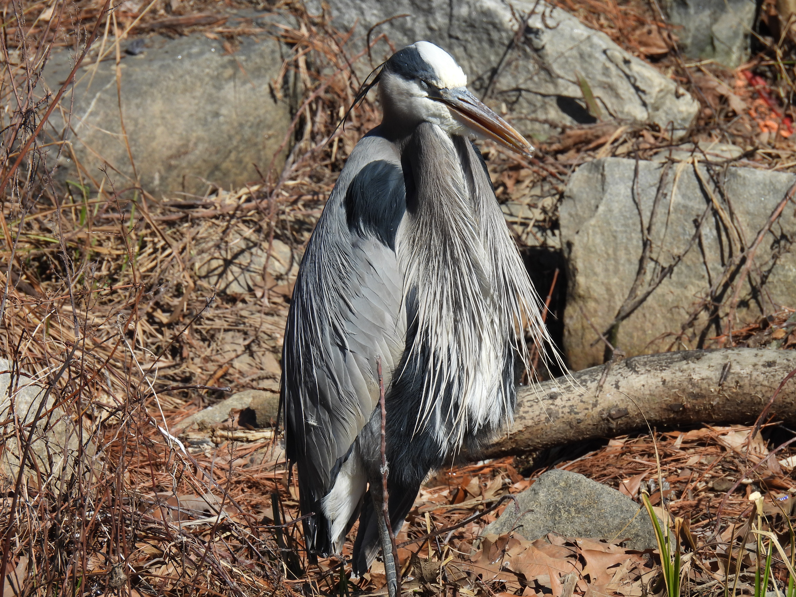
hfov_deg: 2.3
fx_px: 19546
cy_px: 298
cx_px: 398
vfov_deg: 1.7
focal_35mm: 850
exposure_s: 1/640
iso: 100
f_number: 5.6
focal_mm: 152
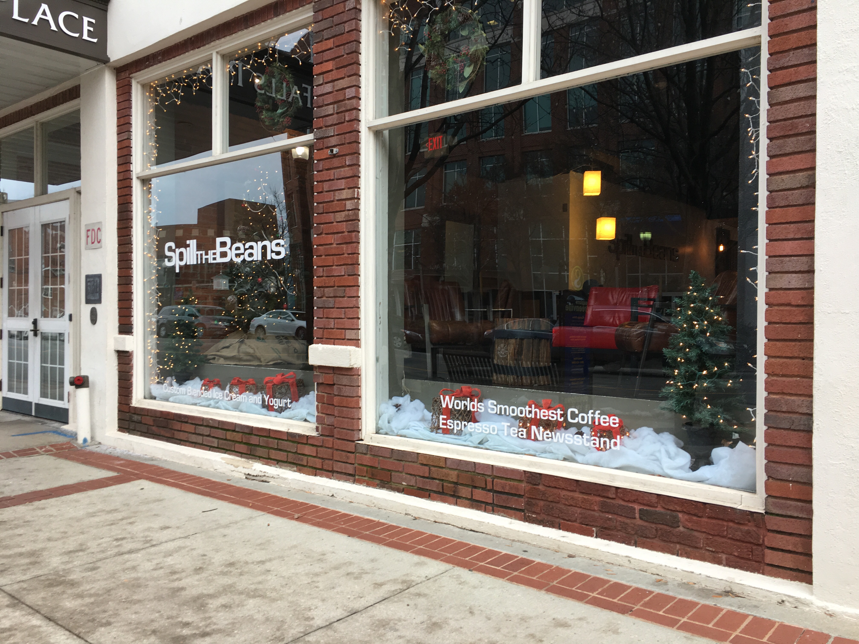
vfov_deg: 48.2
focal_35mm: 29
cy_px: 322
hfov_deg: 61.7
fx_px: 720
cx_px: 430
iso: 32
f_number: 2.2
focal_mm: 4.15
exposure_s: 1/60
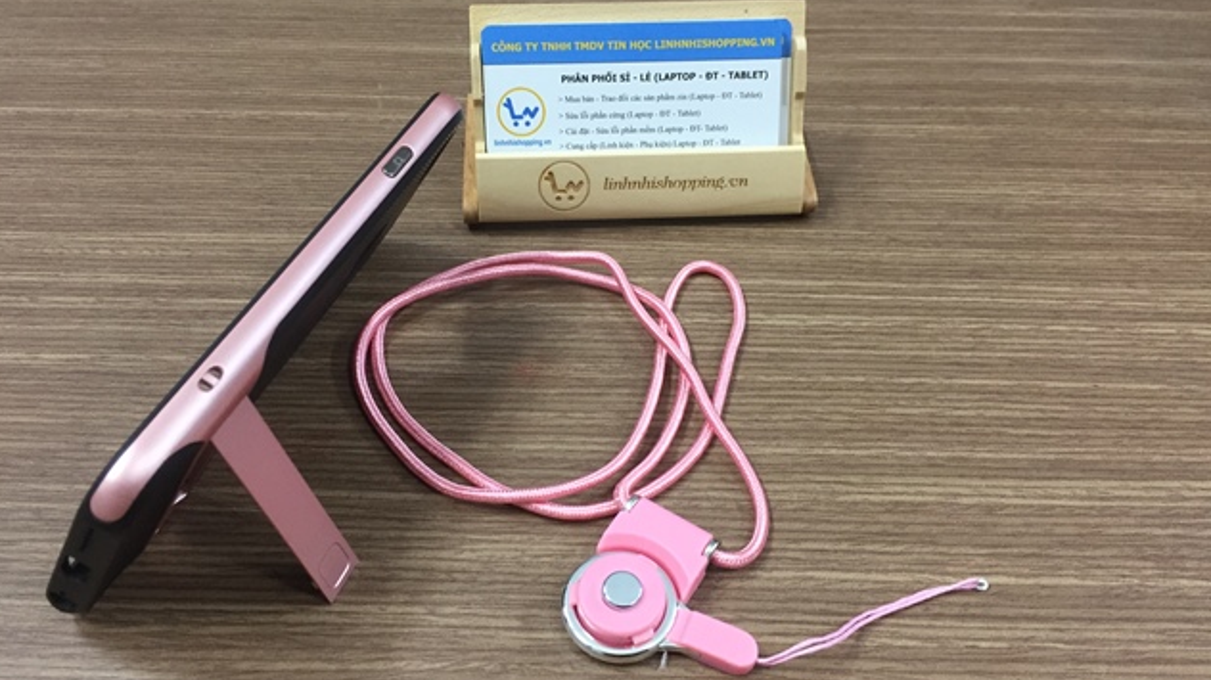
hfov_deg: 61.0
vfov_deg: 36.6
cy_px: 341
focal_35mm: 32
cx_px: 600
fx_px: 1027
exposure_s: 1/33
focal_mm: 4.15
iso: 80
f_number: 2.2
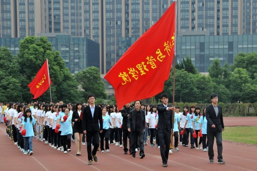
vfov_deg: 14.7
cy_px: 86
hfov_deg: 21.9
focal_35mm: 93
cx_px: 128
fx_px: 663
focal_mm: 62
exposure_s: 1/250
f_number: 7.1
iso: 1000
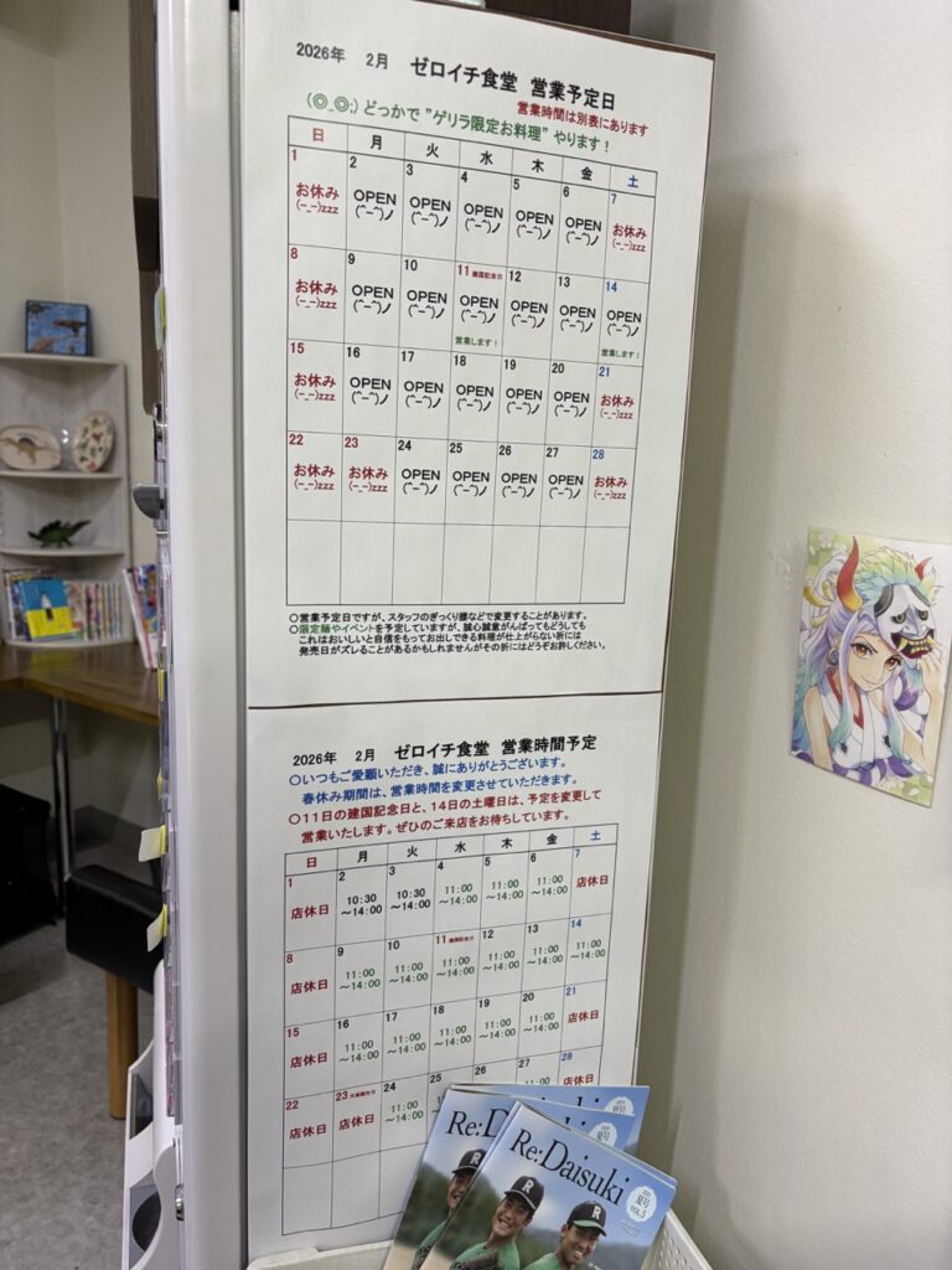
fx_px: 953
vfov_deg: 67.3
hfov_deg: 53.1
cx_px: 476
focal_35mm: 26
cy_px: 635
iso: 160
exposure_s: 1/60
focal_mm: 5.96
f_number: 1.6
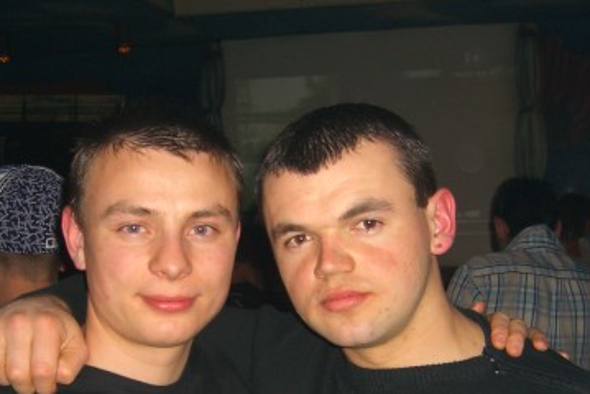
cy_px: 366
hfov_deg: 30.4
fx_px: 1083
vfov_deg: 20.2
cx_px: 251
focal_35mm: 66
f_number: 2.8
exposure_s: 1/60
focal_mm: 7.9
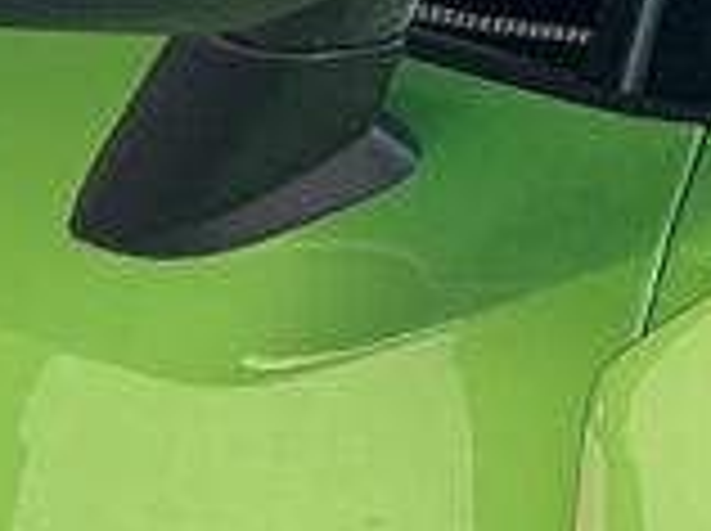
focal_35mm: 586
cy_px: 1053
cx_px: -310
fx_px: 12018
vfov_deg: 2.5
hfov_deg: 3.4
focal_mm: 9
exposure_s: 1/162
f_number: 2.8
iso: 32
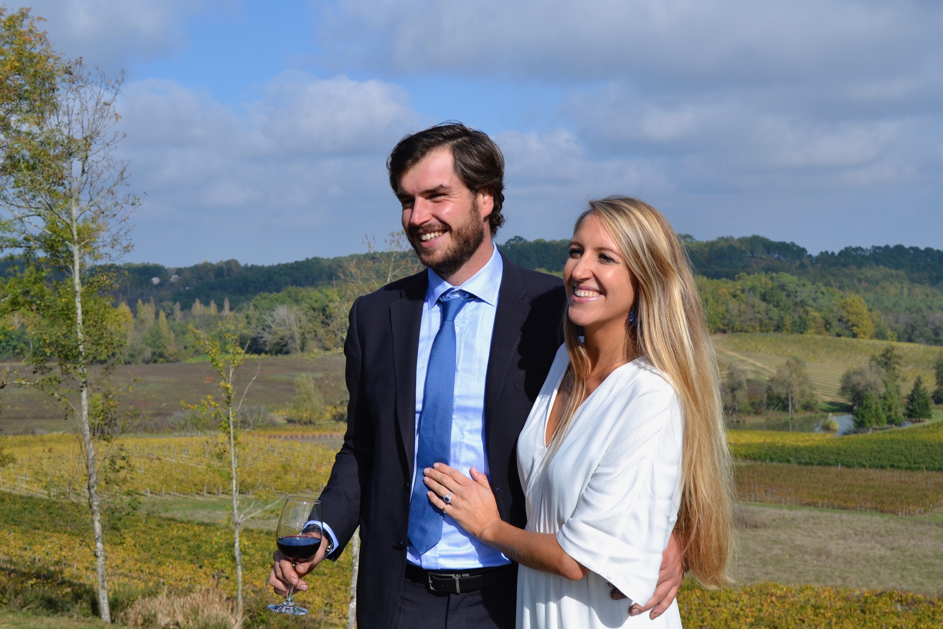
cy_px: 314
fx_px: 1336
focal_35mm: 51
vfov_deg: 26.5
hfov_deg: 38.9
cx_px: 472
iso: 100
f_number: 9
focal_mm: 34
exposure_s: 1/320
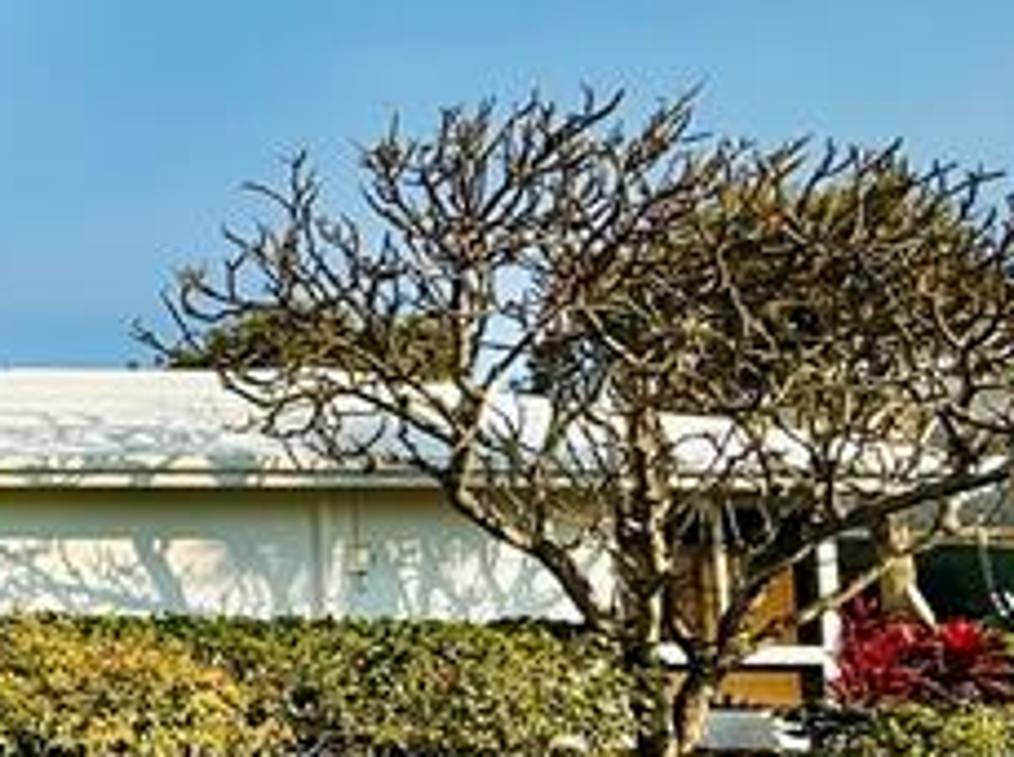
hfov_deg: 27.6
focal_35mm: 49
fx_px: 1433
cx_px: -483
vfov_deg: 29.6
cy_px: 438
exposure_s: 1/3289
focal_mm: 2.22
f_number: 2.2
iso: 50
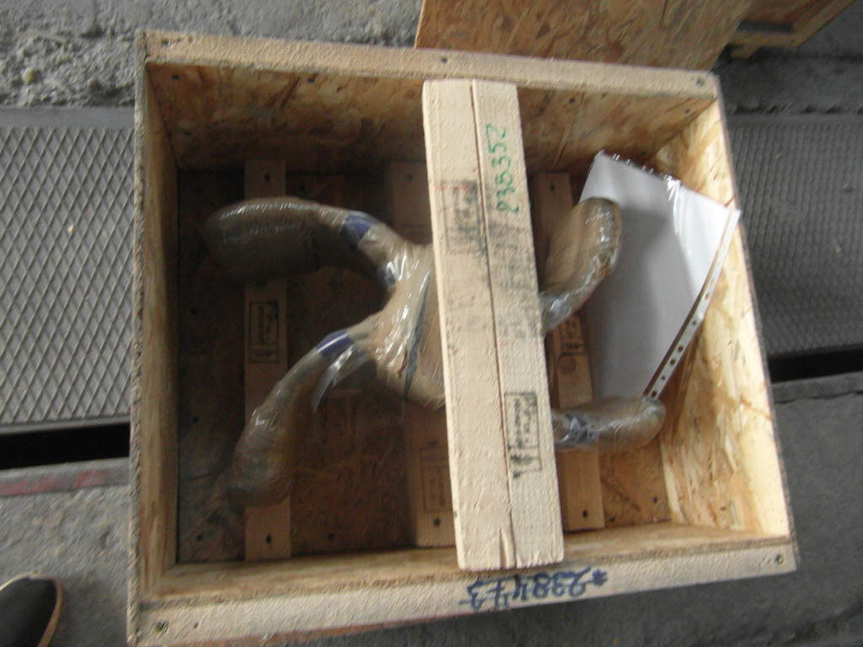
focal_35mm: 24
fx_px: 598
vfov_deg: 56.8
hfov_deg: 71.6
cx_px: 432
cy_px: 324
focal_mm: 4
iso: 240
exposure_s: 1/30
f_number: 3.2
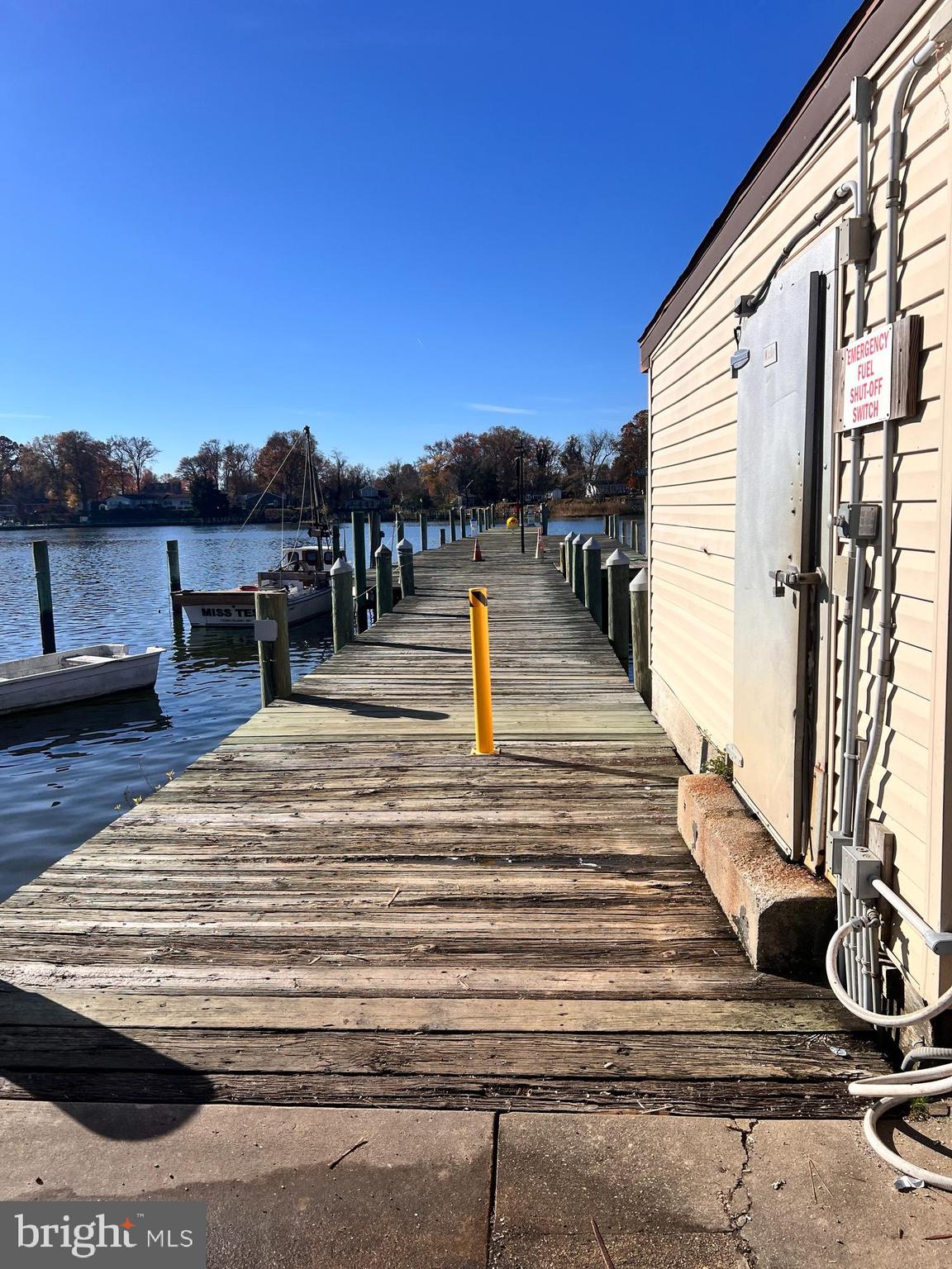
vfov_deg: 67.3
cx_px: 476
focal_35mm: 26
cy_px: 634
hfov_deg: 53.1
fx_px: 953
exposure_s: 1/6211
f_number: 1.5
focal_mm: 5.7
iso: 50
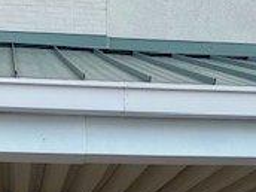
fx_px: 717
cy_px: 295
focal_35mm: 97
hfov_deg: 20.2
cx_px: 116
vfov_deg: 14.2
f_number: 1.8
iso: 32
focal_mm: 4.25
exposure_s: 1/1170
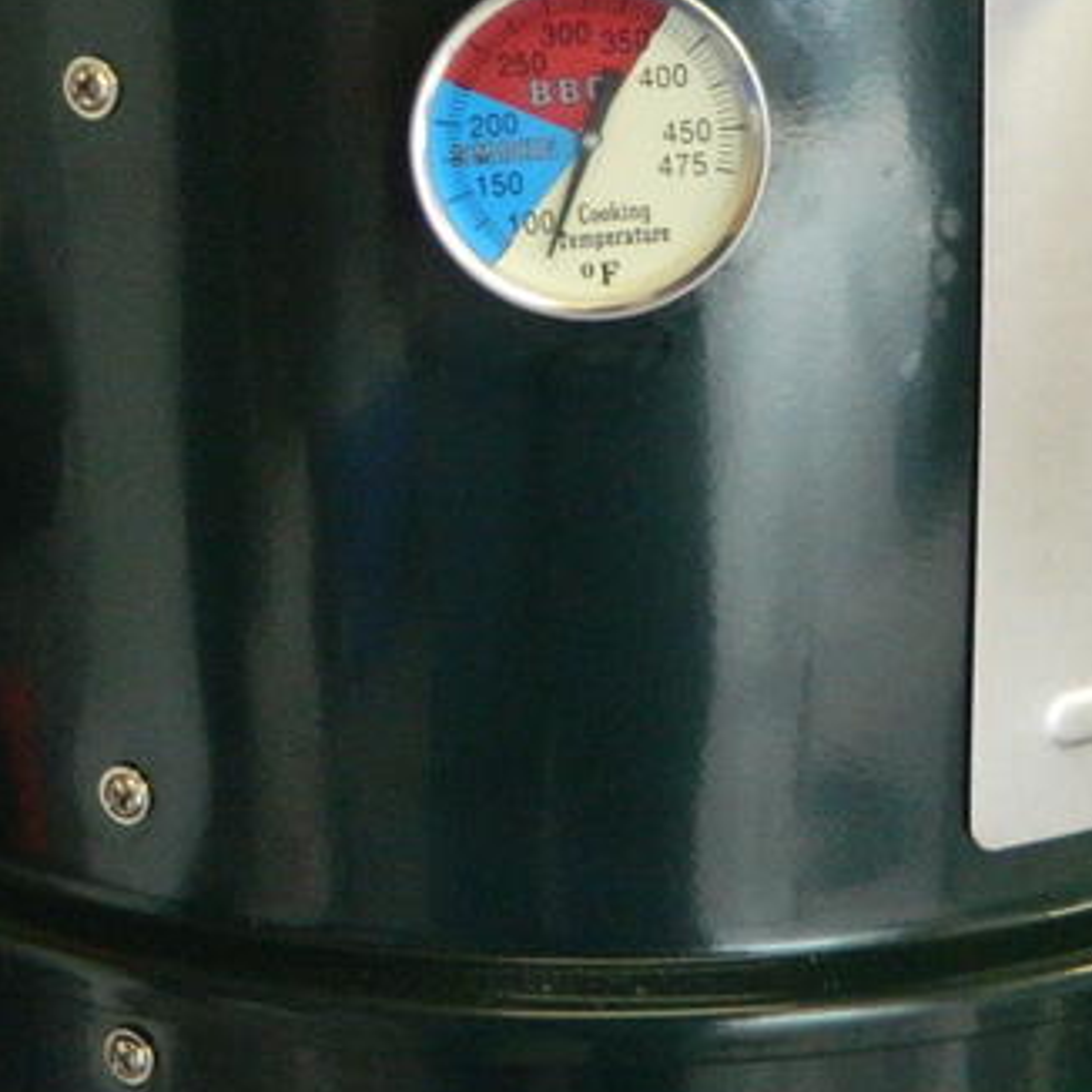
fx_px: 2177
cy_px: 119
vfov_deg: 27.2
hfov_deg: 28.1
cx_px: 590
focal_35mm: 61
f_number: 3.1
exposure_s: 1/10
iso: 500
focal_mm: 4.5
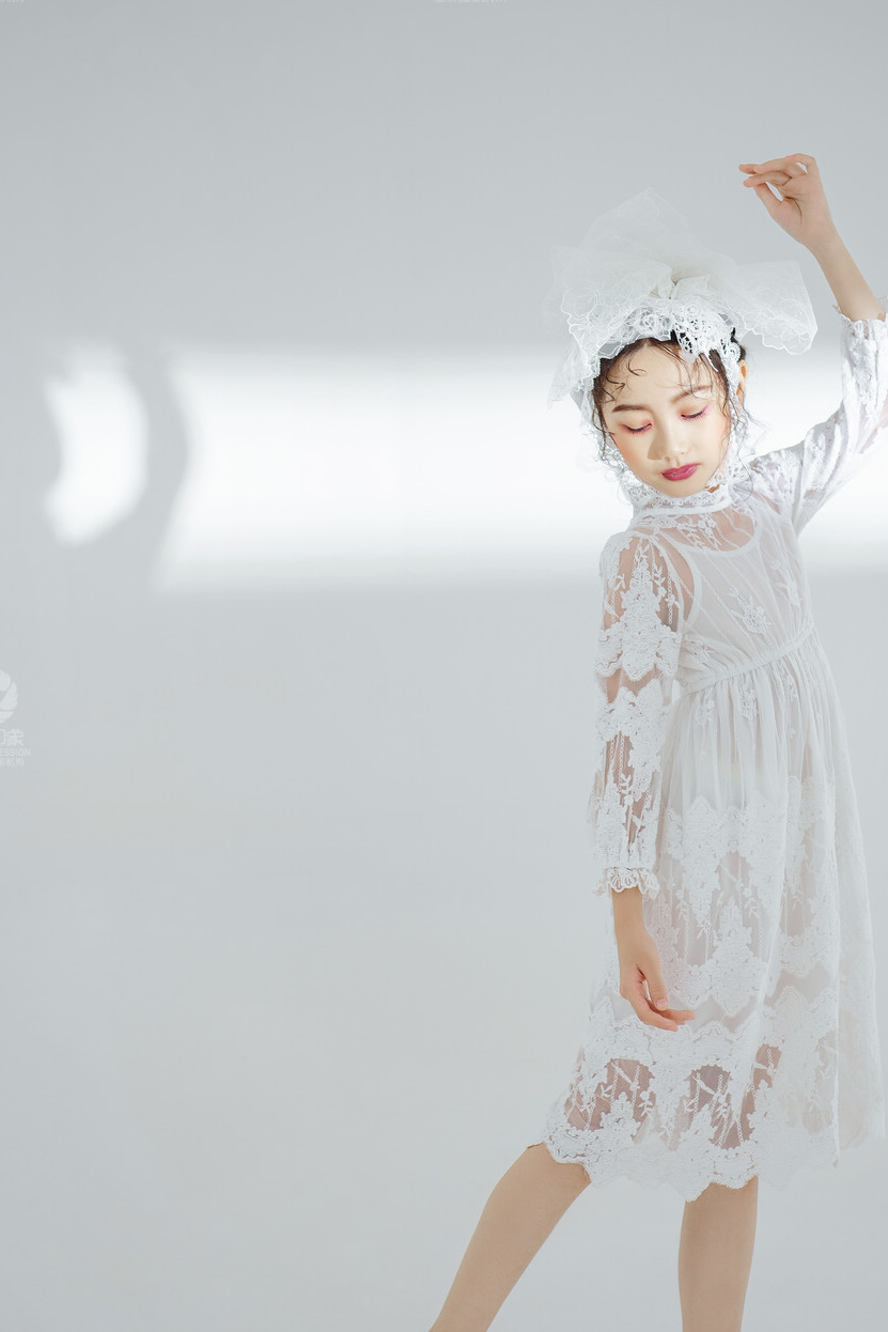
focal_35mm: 91
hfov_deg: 15.0
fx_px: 3366
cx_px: 471
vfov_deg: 22.4
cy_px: 716
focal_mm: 70
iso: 100
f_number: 4
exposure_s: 1/100
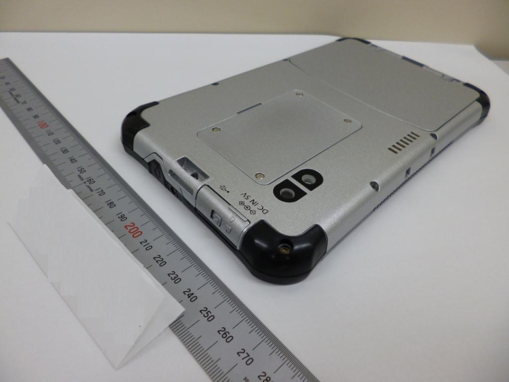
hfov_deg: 71.6
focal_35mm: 24
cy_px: 191
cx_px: 254
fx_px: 353
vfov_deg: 56.8
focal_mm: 4.3
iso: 160
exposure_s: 1/60
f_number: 2.5
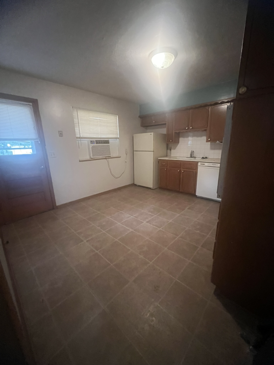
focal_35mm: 13
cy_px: 182
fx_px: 137
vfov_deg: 106.2
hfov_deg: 89.9
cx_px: 137
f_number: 1.8
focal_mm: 1.57
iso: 1000
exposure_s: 1/40
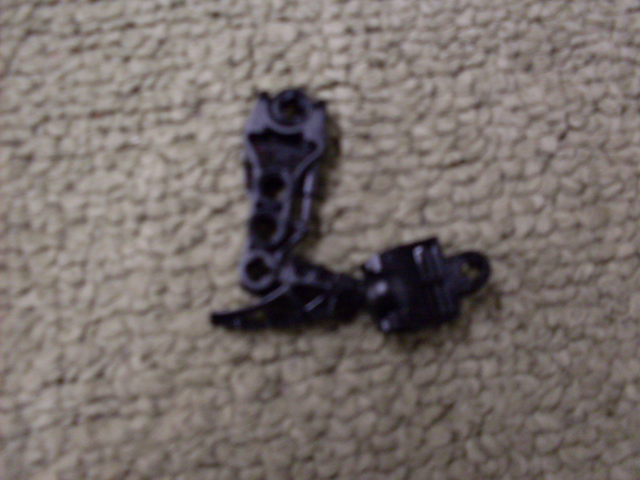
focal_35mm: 38
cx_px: 320
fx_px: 703
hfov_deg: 49.0
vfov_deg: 37.7
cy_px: 240
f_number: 2.8
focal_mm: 6.3
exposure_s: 1/10
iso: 200
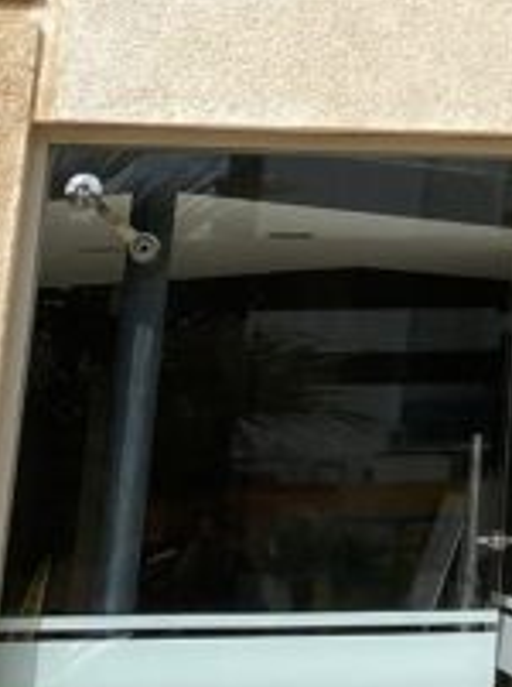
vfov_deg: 13.2
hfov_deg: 9.4
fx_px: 2770
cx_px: 1215
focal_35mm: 140
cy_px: -417
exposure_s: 1/4115
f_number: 1.8
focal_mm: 4.25
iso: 32
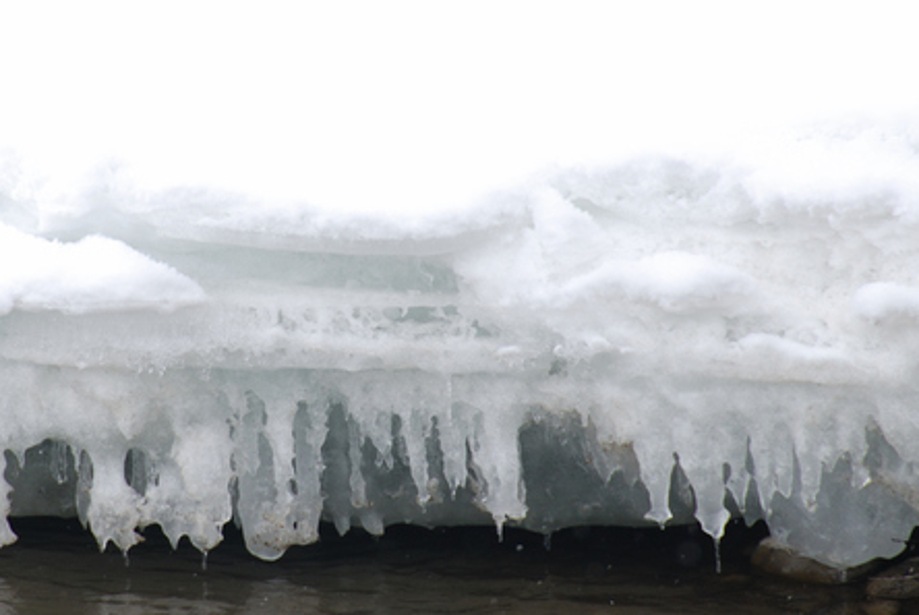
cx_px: 335
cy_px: 211
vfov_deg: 2.9
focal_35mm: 473
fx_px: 12086
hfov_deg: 4.4
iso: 100
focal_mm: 200
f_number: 5.6
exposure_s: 1/200
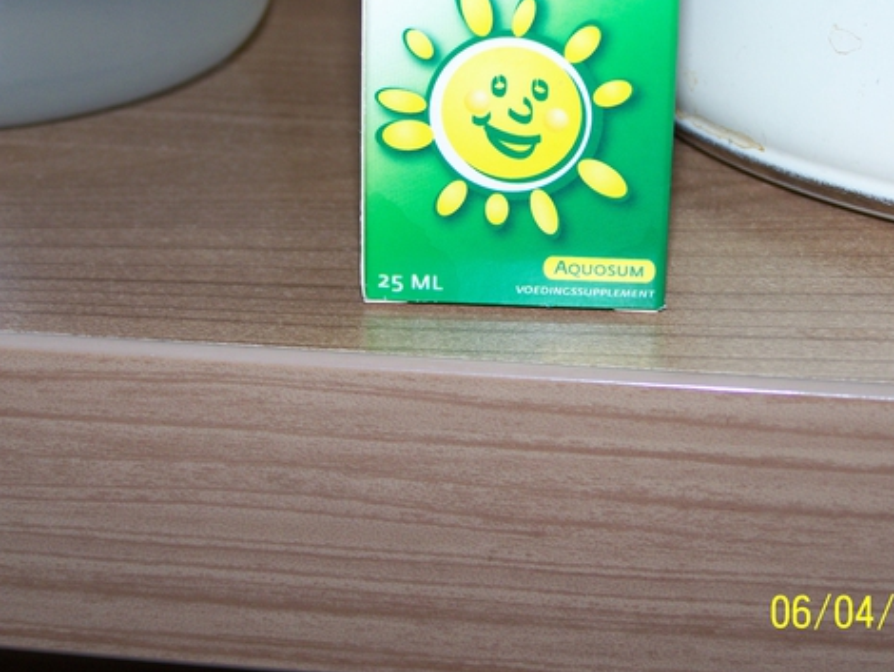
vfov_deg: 15.4
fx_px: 2481
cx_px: 514
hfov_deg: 20.4
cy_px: 315
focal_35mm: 96
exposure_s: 1/80
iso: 80
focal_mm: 13.7
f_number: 3.2
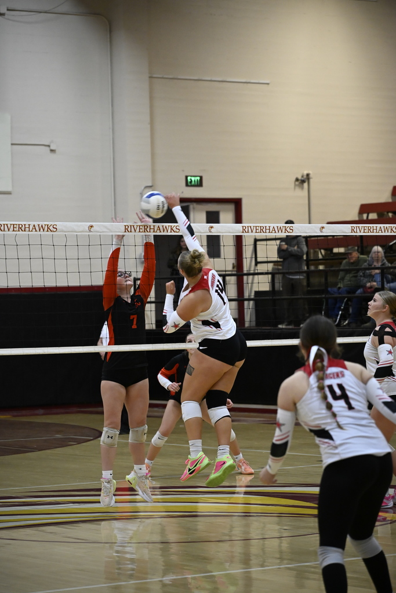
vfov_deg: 17.1
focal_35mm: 120
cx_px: 198
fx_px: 1979
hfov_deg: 11.4
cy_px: 296
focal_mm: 120
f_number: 4
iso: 6400
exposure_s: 1/640
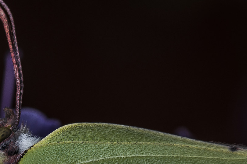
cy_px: 197
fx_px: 3207
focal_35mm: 467
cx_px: 151
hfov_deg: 4.4
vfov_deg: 2.9
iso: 100
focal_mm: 105
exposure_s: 1/200
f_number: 14
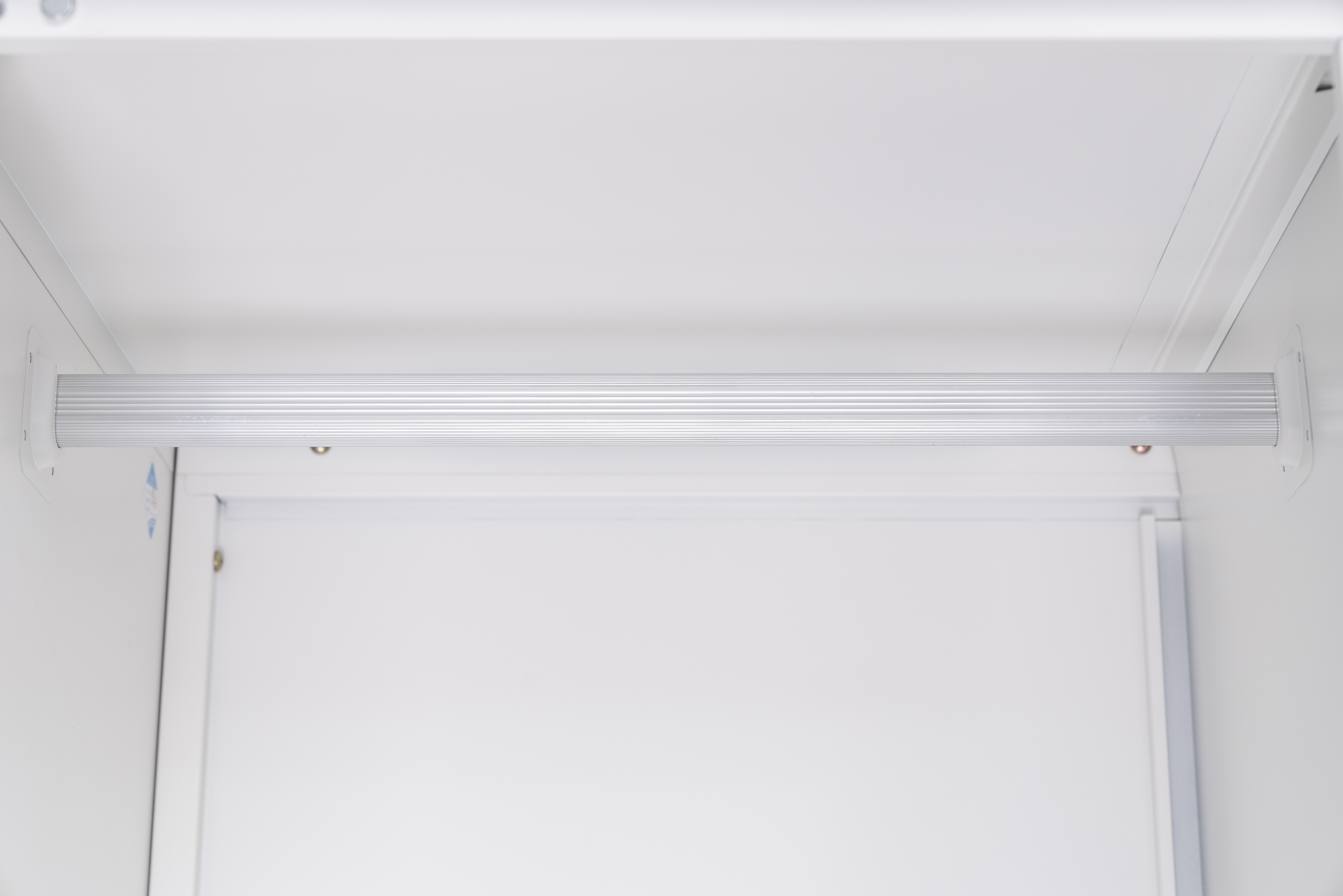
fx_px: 2612
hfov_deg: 28.8
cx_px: 672
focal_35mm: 70
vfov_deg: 19.5
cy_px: 448
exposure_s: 1/125
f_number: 7.1
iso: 100
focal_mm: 70
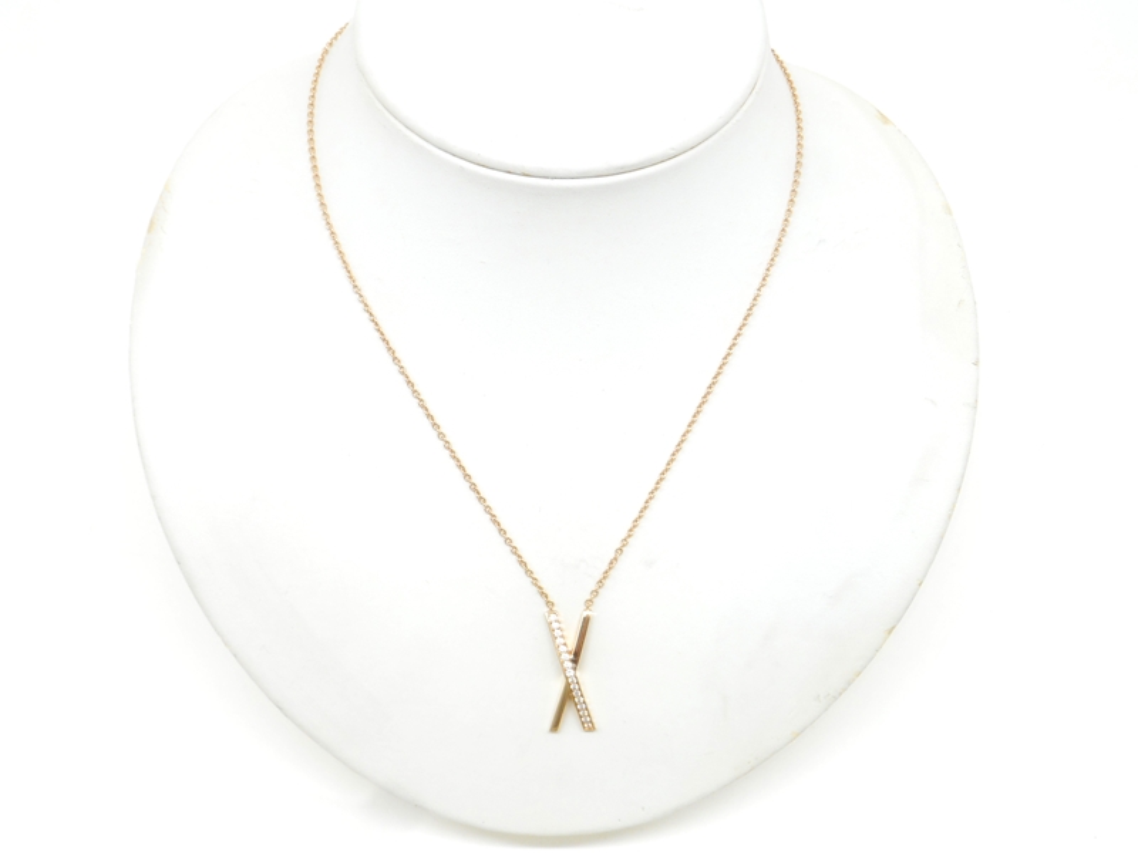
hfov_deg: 37.5
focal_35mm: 51
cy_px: 426
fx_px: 1677
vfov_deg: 28.6
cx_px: 569
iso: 80
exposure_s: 1/30
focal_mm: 9.1
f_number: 4.9
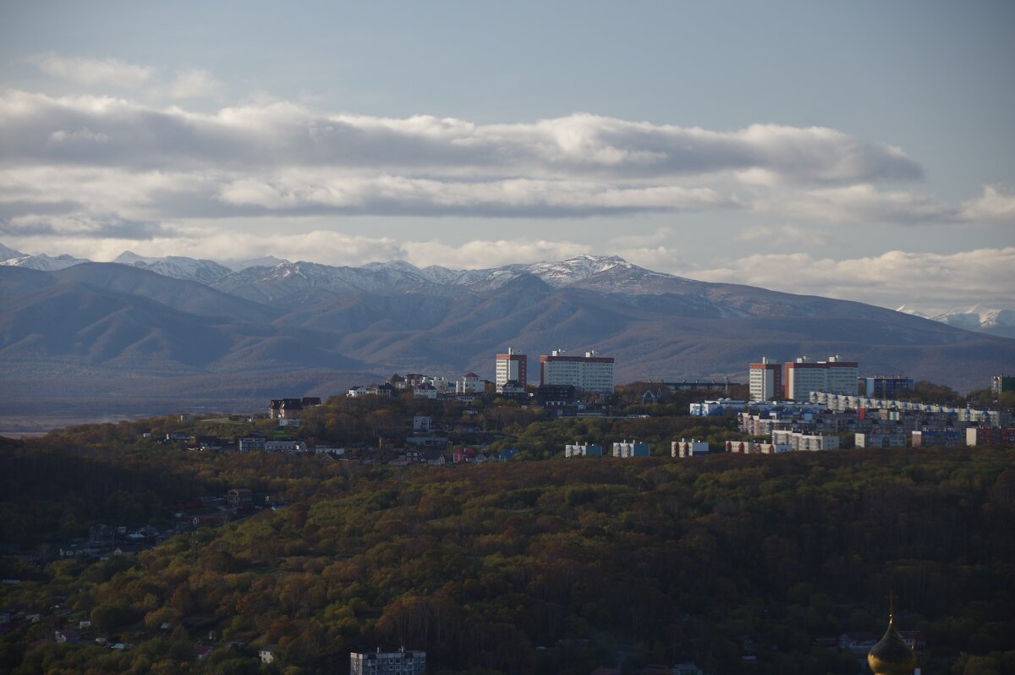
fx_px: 3803
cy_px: 338
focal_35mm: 135
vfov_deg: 10.1
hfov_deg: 15.2
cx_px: 508
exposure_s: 1/200
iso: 160
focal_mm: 90
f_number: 5.6
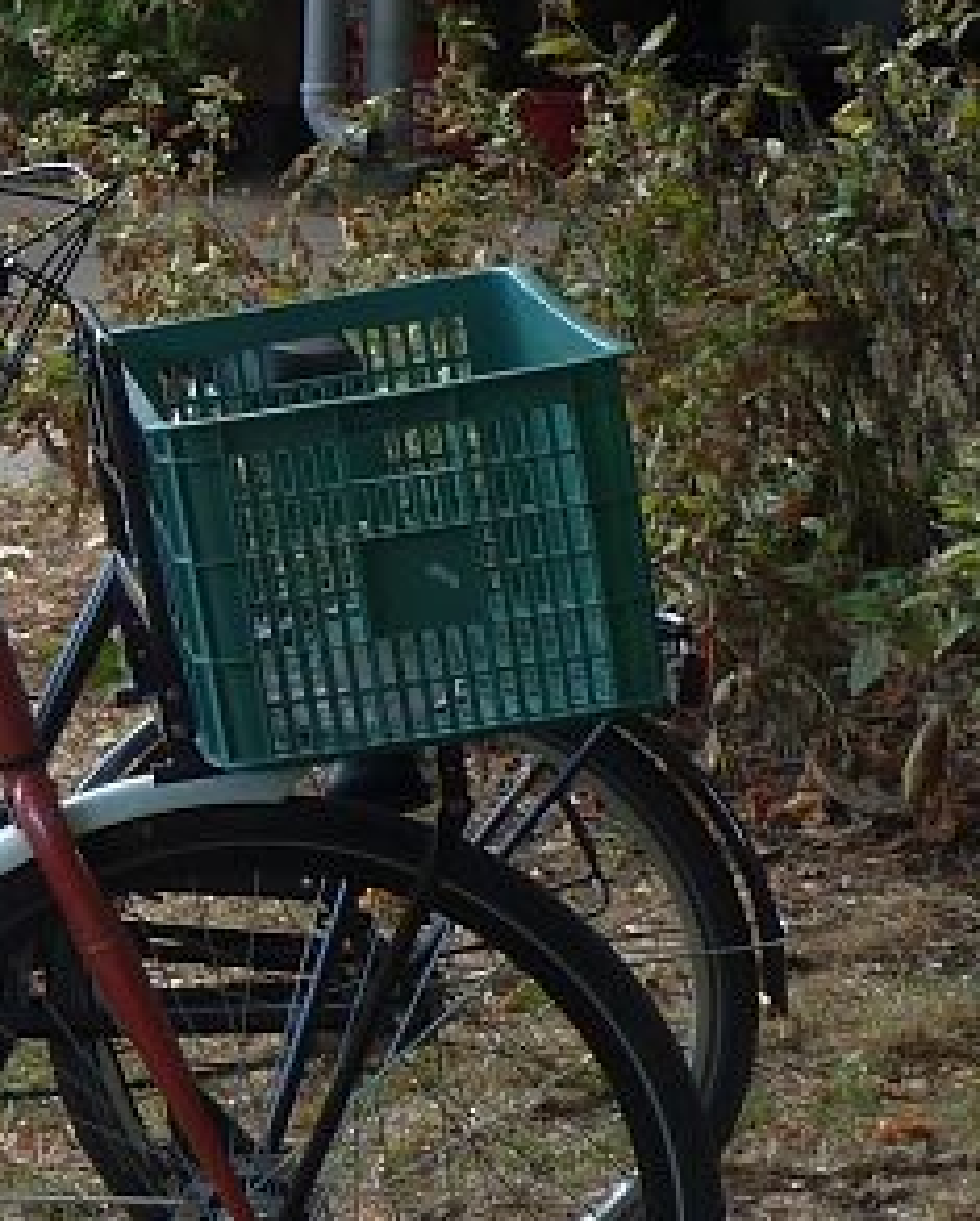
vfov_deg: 12.8
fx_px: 5430
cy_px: 221
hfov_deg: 9.5
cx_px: -1101
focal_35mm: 150
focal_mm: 7.3
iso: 80
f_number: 3.7
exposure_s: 1/40
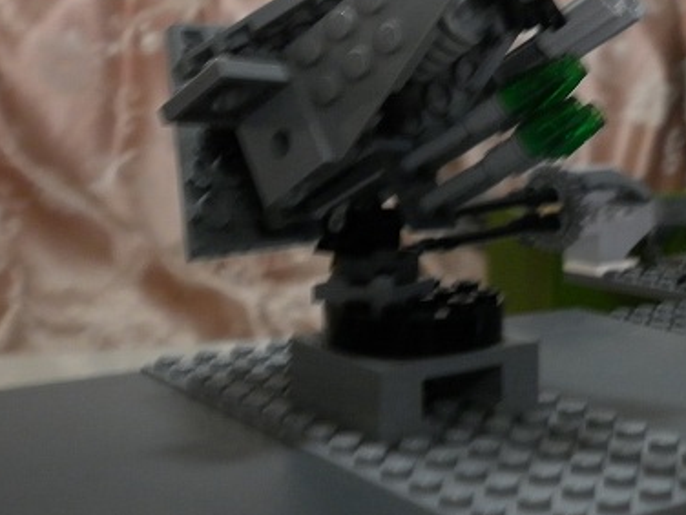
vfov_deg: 21.6
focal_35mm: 66
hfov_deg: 28.2
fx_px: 1308
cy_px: 24
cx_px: 622
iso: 200
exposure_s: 1/13
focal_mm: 5.6
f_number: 2.9
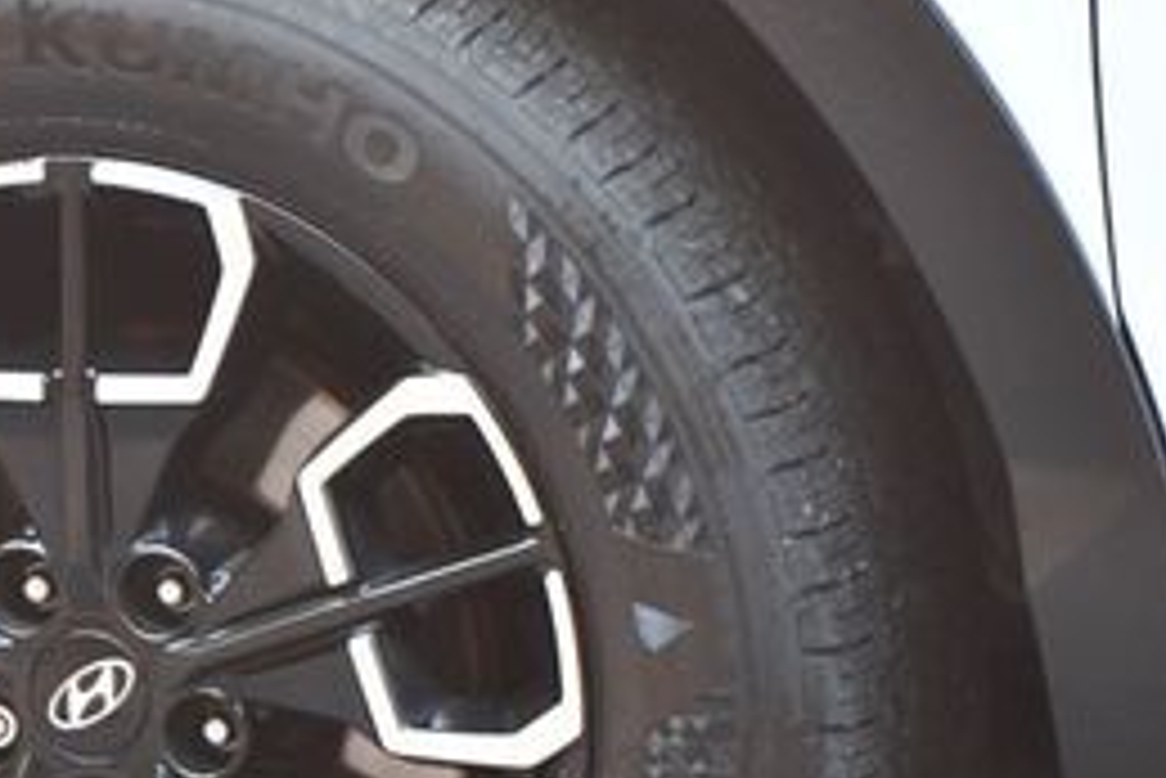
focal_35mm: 444
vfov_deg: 3.1
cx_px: 81
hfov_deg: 4.6
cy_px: 625
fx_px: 14388
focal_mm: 120
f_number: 4.8
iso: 1100
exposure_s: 1/125
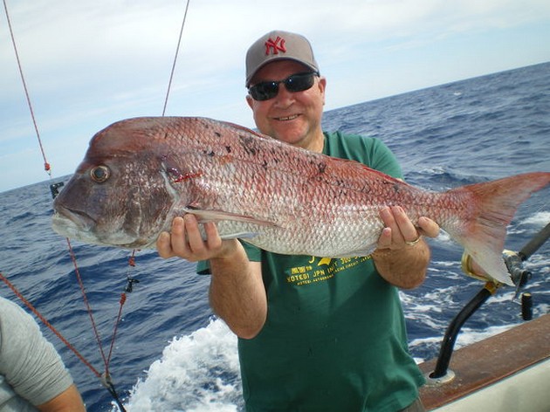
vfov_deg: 39.6
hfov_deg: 51.4
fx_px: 572
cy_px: 206
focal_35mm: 36
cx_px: 275
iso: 50
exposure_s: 1/320
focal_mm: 6.3
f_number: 4.6
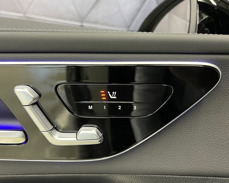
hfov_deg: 62.2
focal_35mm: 28
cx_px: 113
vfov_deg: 51.5
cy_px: 93
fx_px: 190
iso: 500
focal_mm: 5.7
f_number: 1.5
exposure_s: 1/50
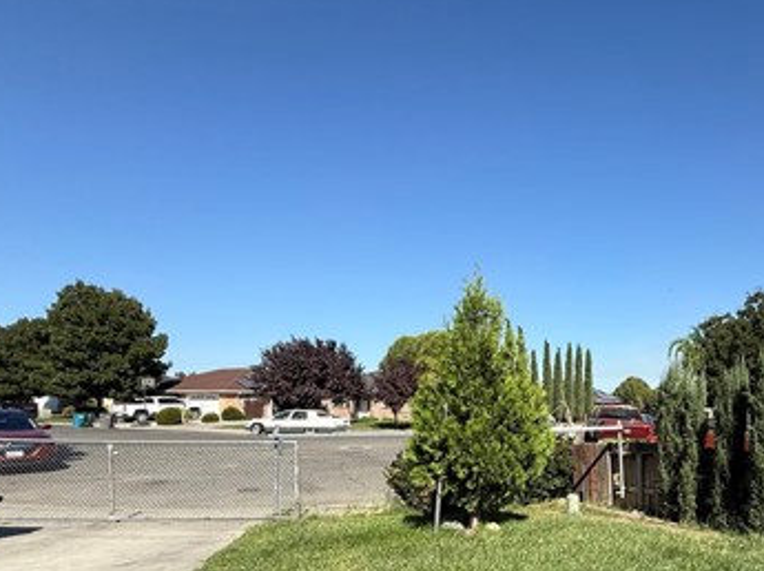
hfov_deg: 63.5
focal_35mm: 26
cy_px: 429
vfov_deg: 50.7
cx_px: 571
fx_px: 573
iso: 50
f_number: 2.2
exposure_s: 1/1848
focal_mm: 2.22
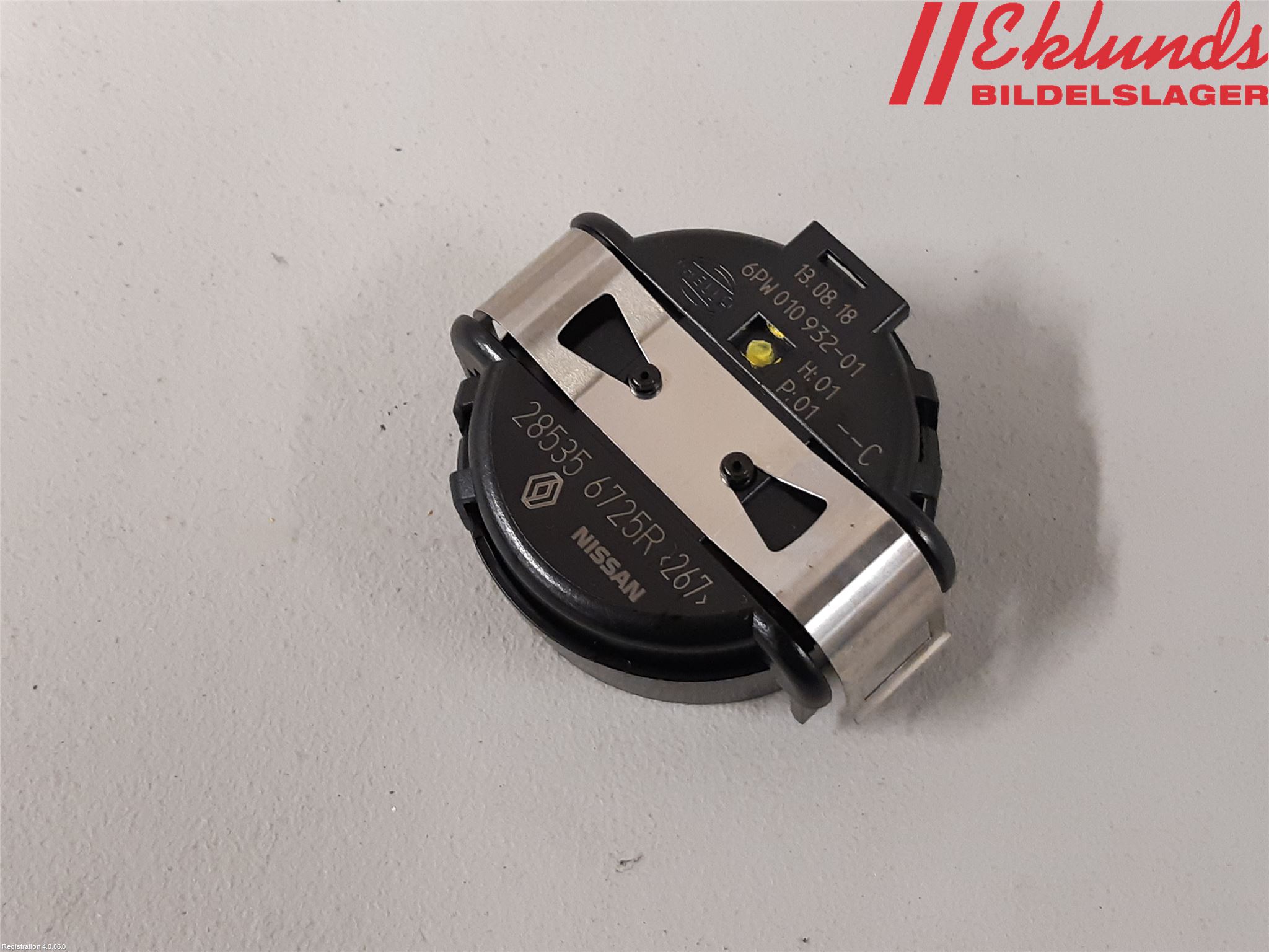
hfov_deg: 67.3
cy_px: 476
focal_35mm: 26
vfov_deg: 53.1
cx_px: 634
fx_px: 953
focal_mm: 3.93
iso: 250
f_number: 1.7
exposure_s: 1/50
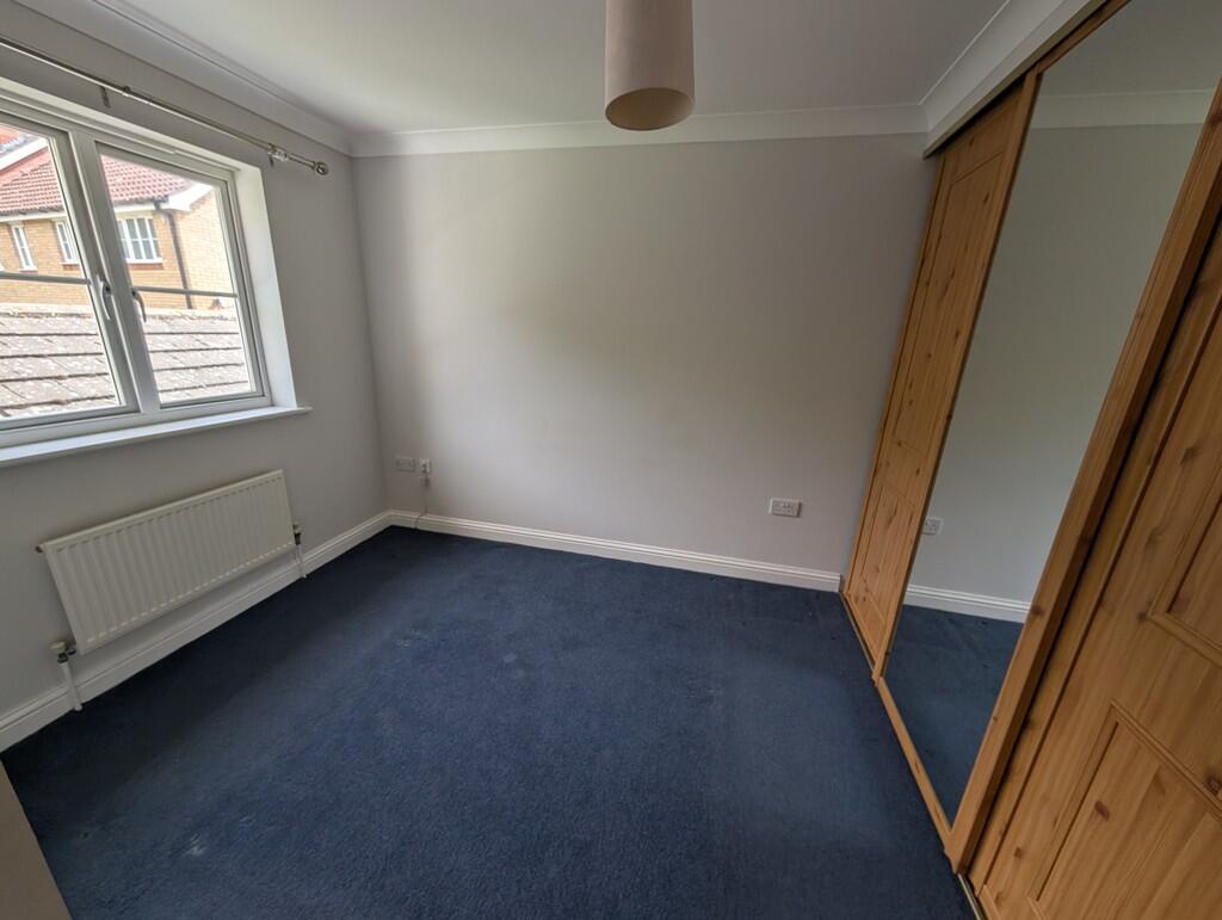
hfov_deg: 110.5
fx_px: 424
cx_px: 611
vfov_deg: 94.6
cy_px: 460
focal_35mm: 12
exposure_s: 1/229
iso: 31
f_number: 1.7
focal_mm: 2.02
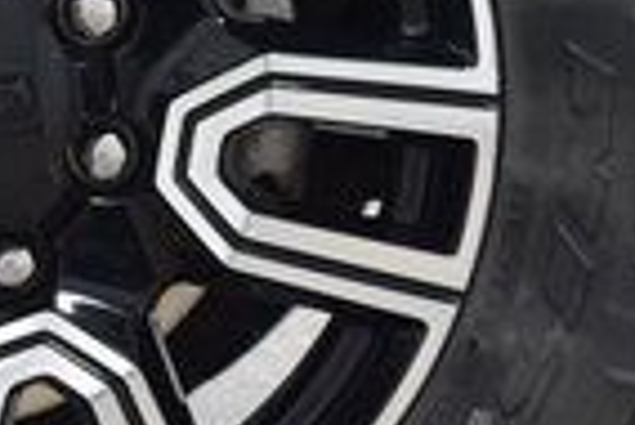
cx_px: -58
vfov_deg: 4.6
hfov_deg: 6.9
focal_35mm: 298
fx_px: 5262
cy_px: 101
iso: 1600
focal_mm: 44
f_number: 4.5
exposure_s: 1/60
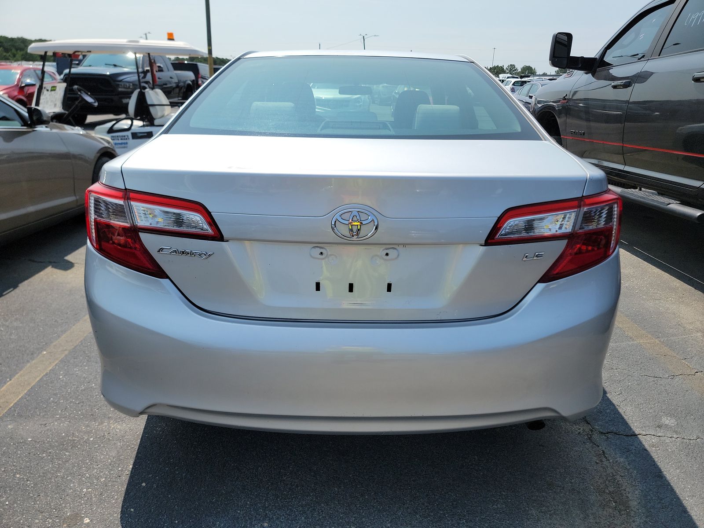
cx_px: 352
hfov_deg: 71.6
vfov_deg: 56.8
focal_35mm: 24
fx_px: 488
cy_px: 264
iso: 50
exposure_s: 1/1007
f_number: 1.8
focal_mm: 6.7
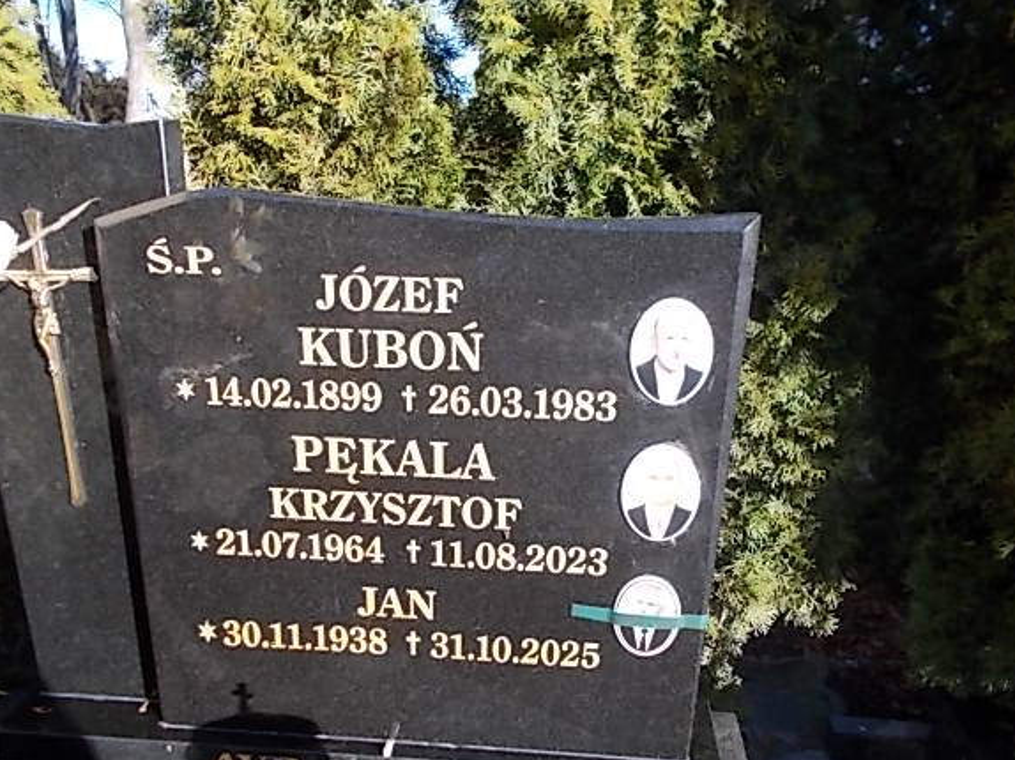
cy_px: 396
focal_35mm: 29
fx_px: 850
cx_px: 532
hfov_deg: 61.6
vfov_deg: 48.2
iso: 80
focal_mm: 4.6
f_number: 3.2
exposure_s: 1/250
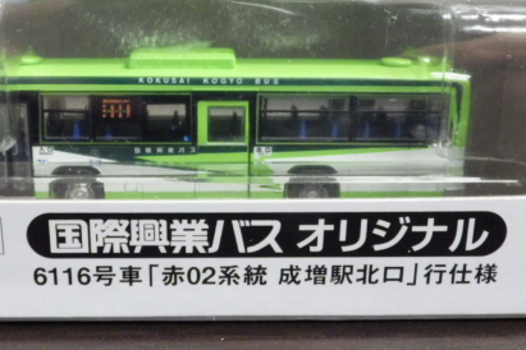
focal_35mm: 55
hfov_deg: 36.1
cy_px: 155
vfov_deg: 24.6
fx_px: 804
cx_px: 206
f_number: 3.4
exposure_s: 1/25
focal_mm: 6.2
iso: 800
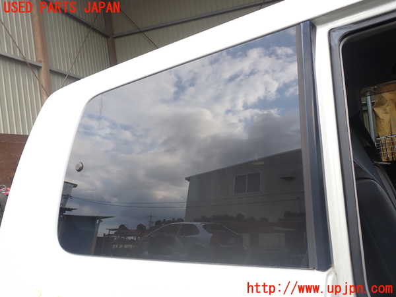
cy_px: 148
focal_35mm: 30
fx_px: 343
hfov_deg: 60.0
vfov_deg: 46.8
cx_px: 198
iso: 100
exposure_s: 1/200
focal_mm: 5.4
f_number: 3.2
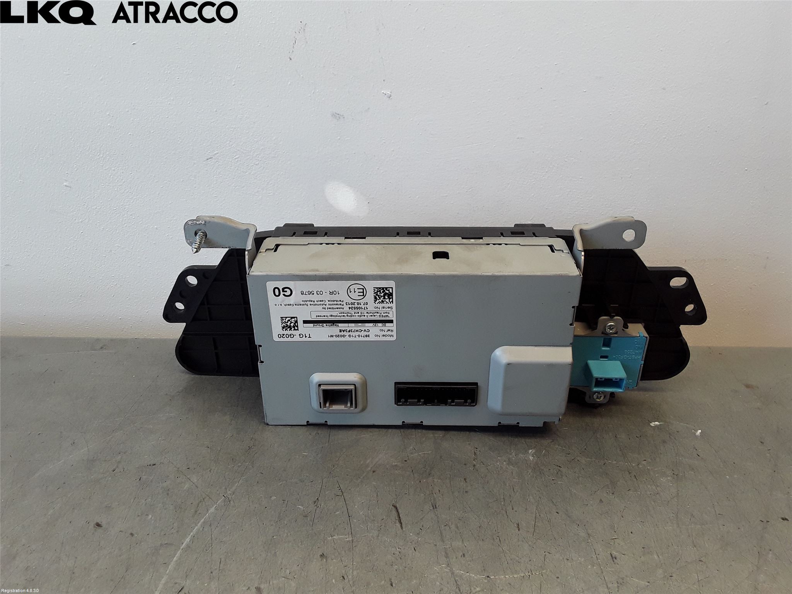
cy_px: 297
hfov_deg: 63.4
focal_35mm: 28
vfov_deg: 49.7
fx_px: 641
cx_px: 396
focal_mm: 2.91
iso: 40
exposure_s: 1/155
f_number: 1.9
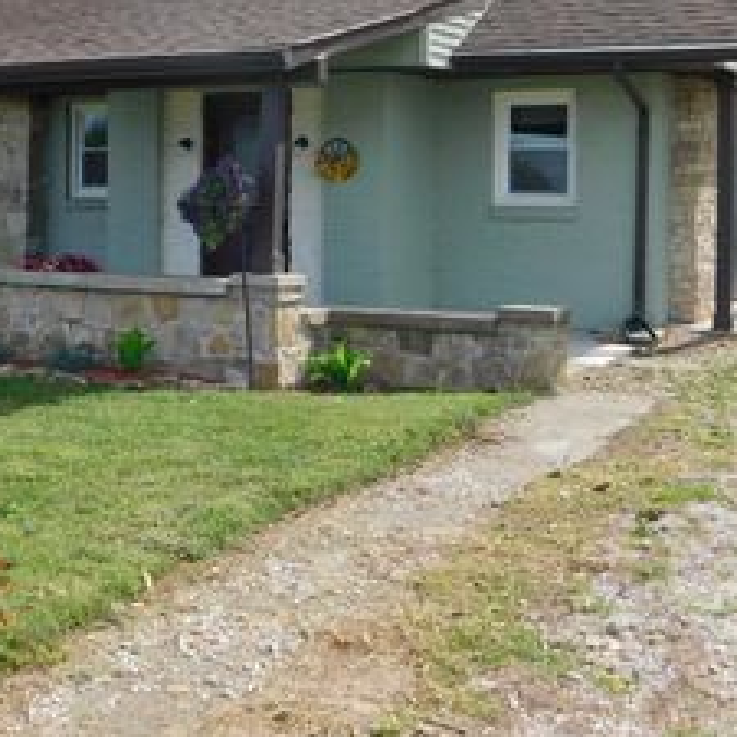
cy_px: 179
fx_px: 1325
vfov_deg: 30.5
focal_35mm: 55
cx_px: 223
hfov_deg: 30.8
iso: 125
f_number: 3.2
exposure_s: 1/800
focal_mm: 4.9
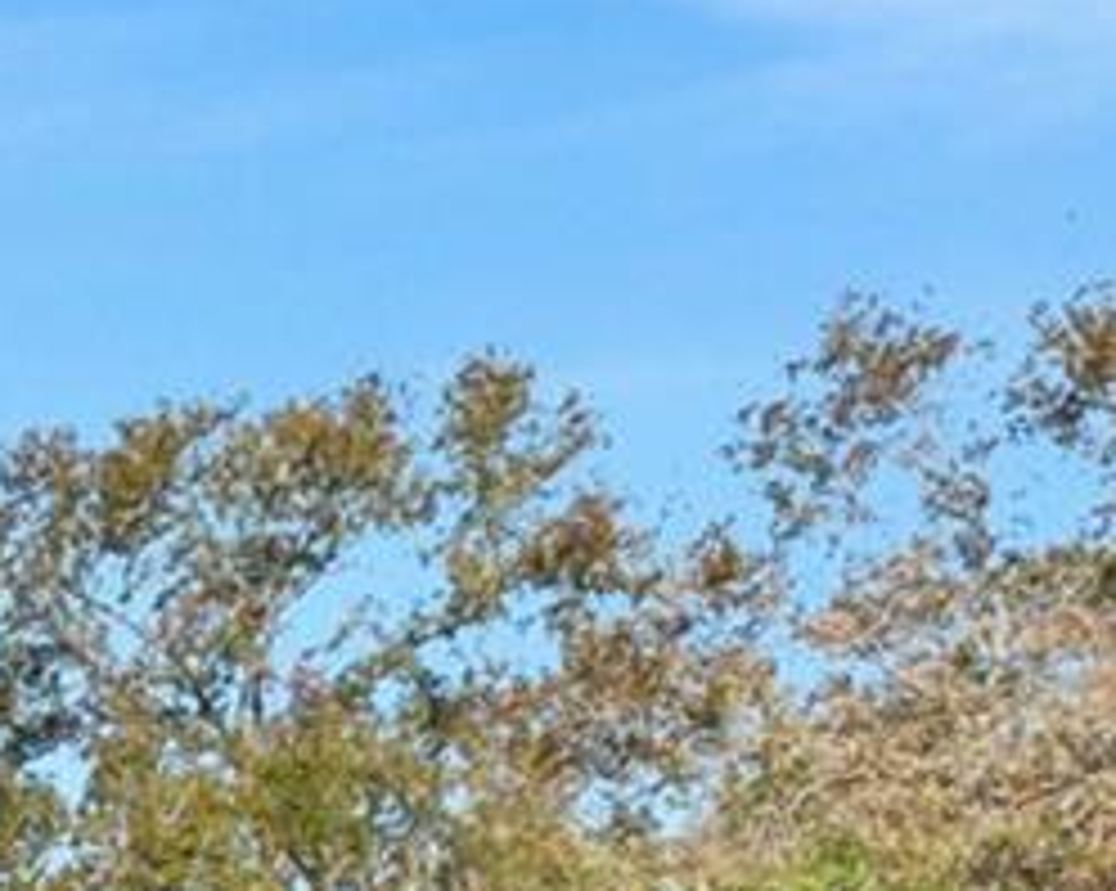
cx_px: -1458
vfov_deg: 14.2
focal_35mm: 100
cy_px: 1406
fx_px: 3301
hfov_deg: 14.1
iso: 250
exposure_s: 1/40
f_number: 9
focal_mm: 11
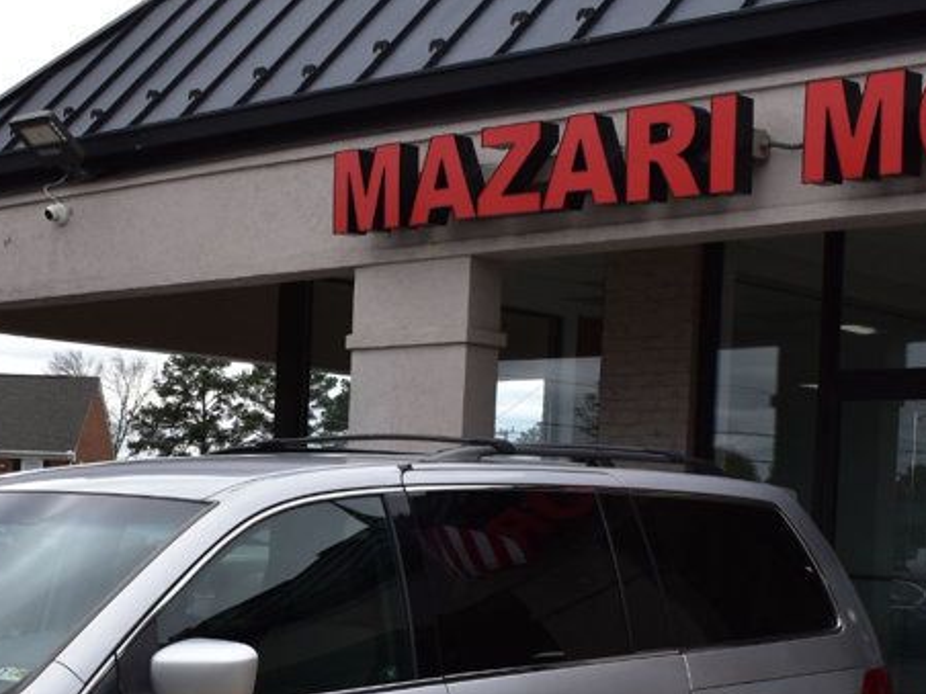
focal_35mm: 75
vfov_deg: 19.2
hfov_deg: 25.9
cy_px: 657
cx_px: 363
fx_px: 2009
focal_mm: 23
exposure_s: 1/400
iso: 400
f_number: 11
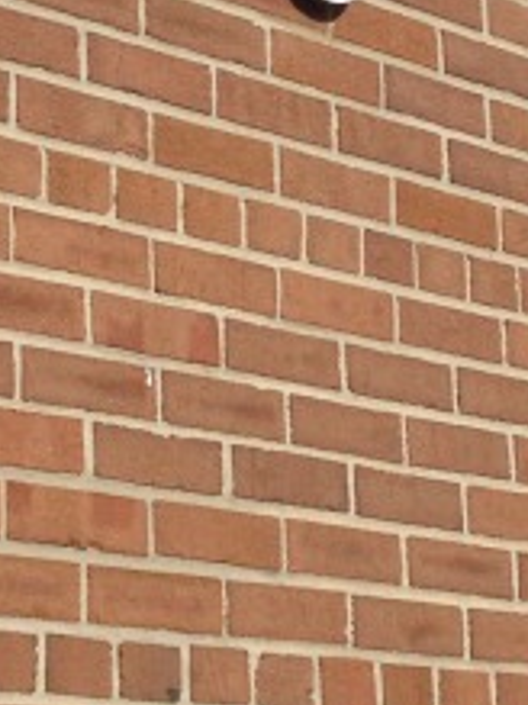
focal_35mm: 164
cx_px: 222
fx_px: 3339
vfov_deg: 11.9
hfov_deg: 9.0
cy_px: 32
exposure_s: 1/2907
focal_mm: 4.28
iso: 50
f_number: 2.4
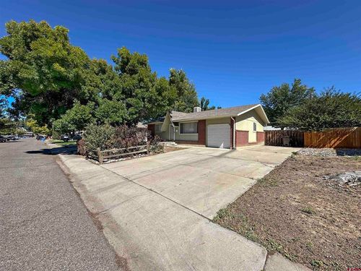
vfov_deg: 85.7
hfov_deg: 102.1
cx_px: 180
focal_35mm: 14
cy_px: 136
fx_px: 146
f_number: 2.2
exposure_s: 1/2353
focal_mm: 2.22
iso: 50
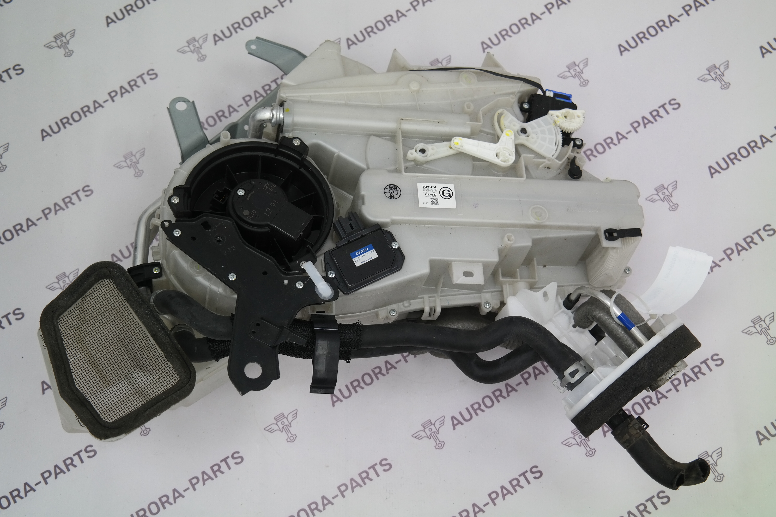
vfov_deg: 29.2
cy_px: 258
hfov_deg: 42.7
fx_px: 991
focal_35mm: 46
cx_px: 388
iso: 200
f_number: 4.5
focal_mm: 30
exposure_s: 1/50
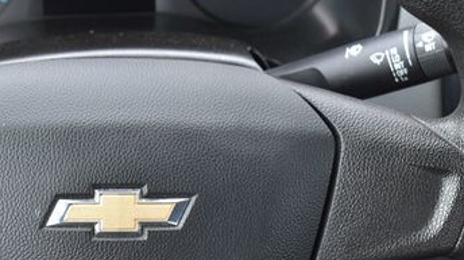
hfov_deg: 18.2
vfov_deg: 10.3
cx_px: 117
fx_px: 1439
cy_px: 189
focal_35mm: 117
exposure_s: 1/40
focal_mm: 40
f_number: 7.1
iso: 400
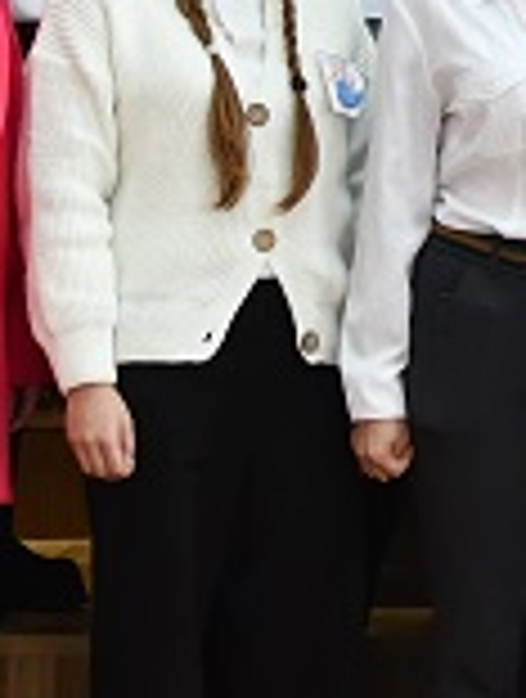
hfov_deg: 5.5
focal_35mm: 269
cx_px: 787
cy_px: -205
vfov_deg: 7.3
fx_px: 5428
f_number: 2.8
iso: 800
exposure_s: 1/250
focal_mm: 35
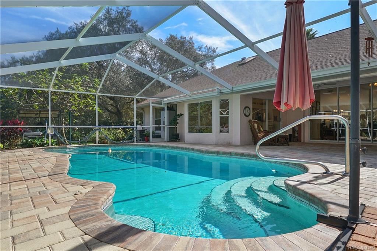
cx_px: 188
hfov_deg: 81.2
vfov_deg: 59.5
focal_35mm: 21
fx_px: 220
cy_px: 126
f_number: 8
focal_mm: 14
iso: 250
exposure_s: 1/320
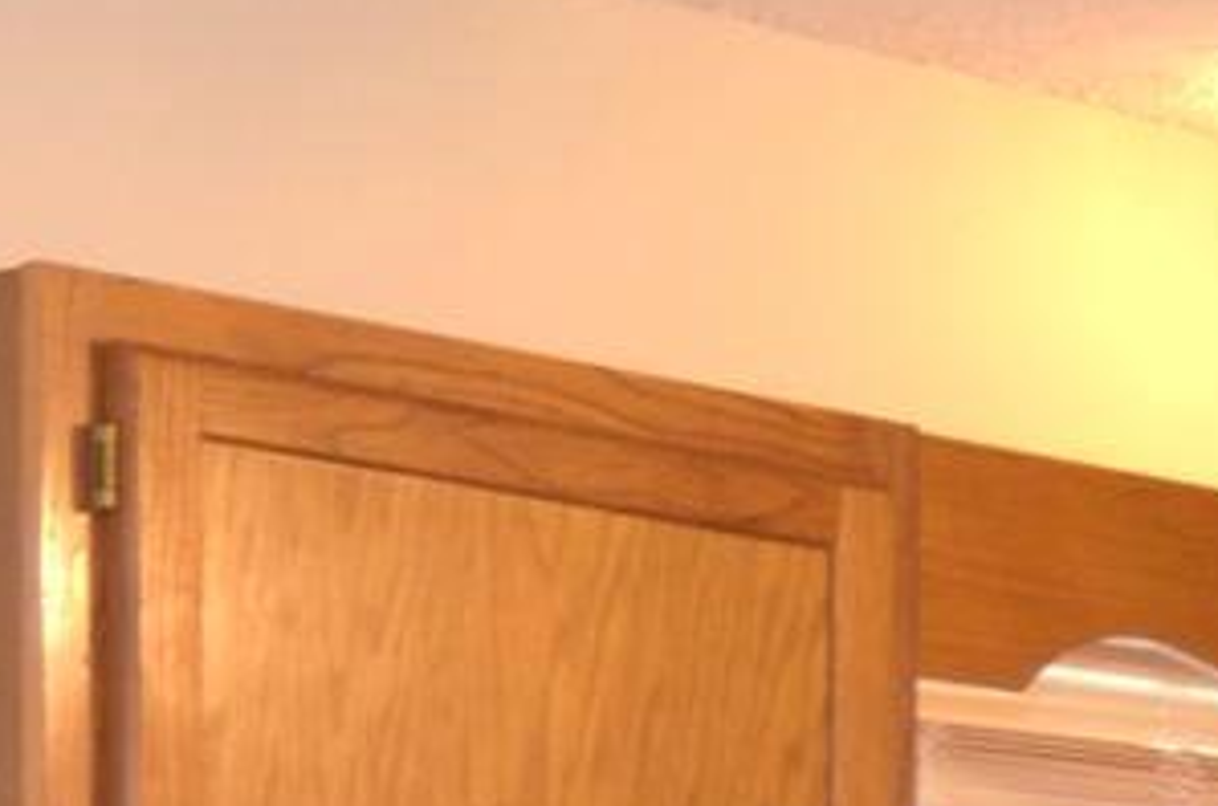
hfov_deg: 11.0
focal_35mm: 174
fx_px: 5889
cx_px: 2257
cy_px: 1730
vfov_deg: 7.5
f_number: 4
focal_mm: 17
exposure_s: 1/60
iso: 360
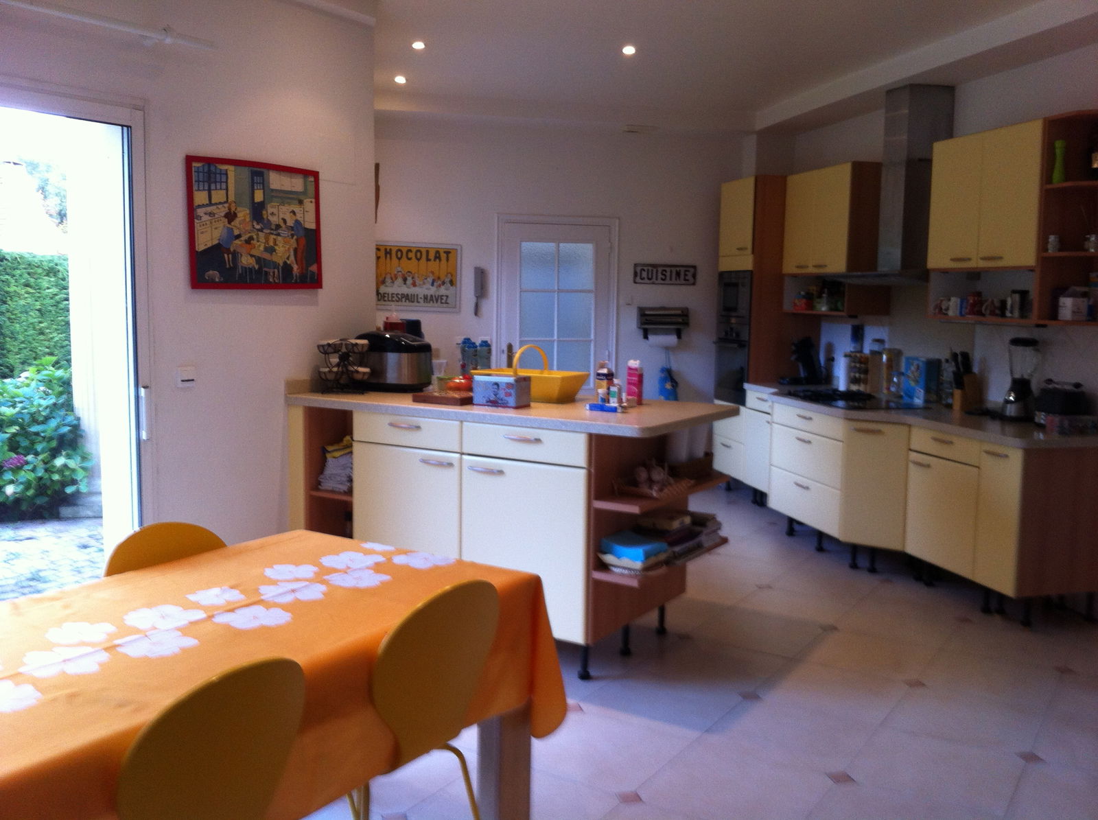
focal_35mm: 35
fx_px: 1109
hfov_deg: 52.7
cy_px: 410
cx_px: 549
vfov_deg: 40.6
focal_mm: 3.85
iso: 100
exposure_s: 1/15
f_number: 2.8
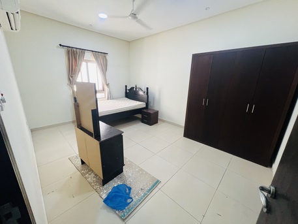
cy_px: 112
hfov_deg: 106.2
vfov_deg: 89.9
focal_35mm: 13
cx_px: 149
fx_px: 112
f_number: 1.8
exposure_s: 1/50
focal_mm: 1.57
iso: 160
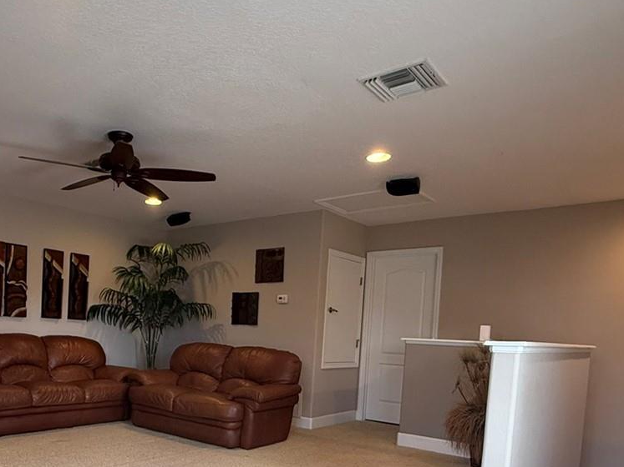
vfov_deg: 44.8
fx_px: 541
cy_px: 363
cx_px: 185
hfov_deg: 58.0
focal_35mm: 30
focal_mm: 2.22
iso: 320
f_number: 2.2
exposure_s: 1/120
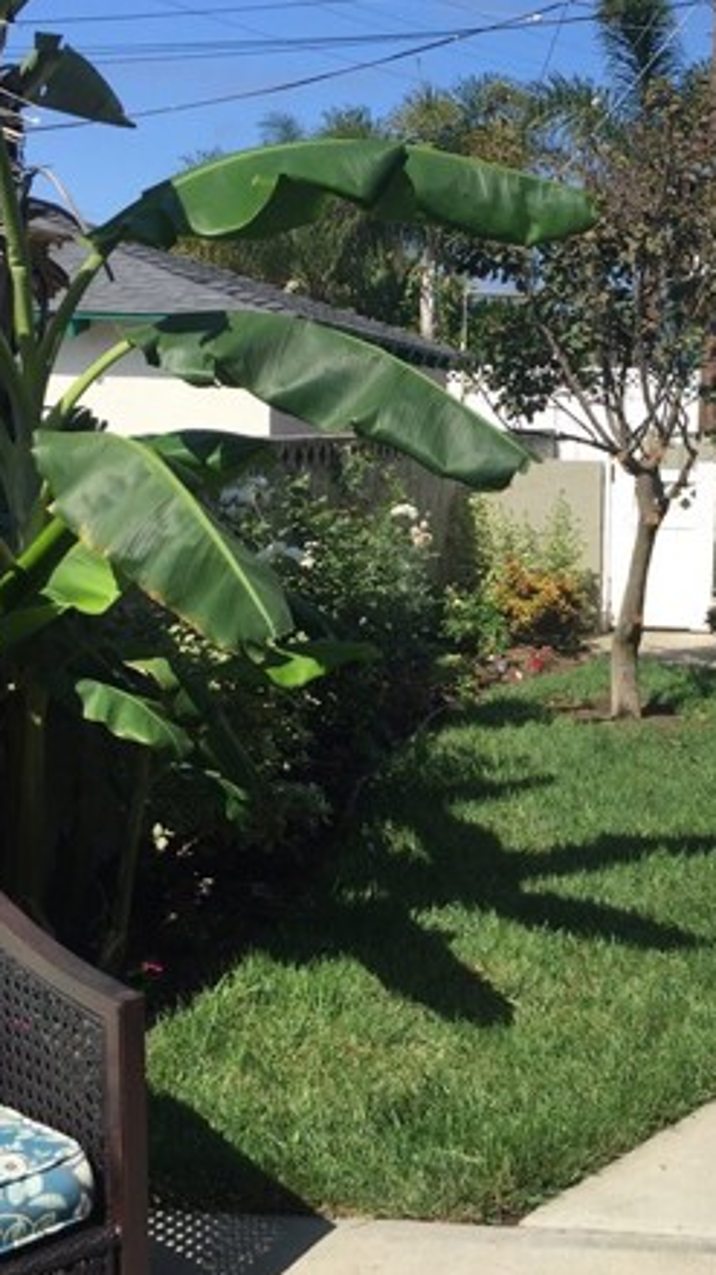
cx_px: 635
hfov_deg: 25.2
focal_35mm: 46
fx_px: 1555
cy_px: 591
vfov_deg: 44.6
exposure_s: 1/1799
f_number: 2.2
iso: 32
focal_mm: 4.15
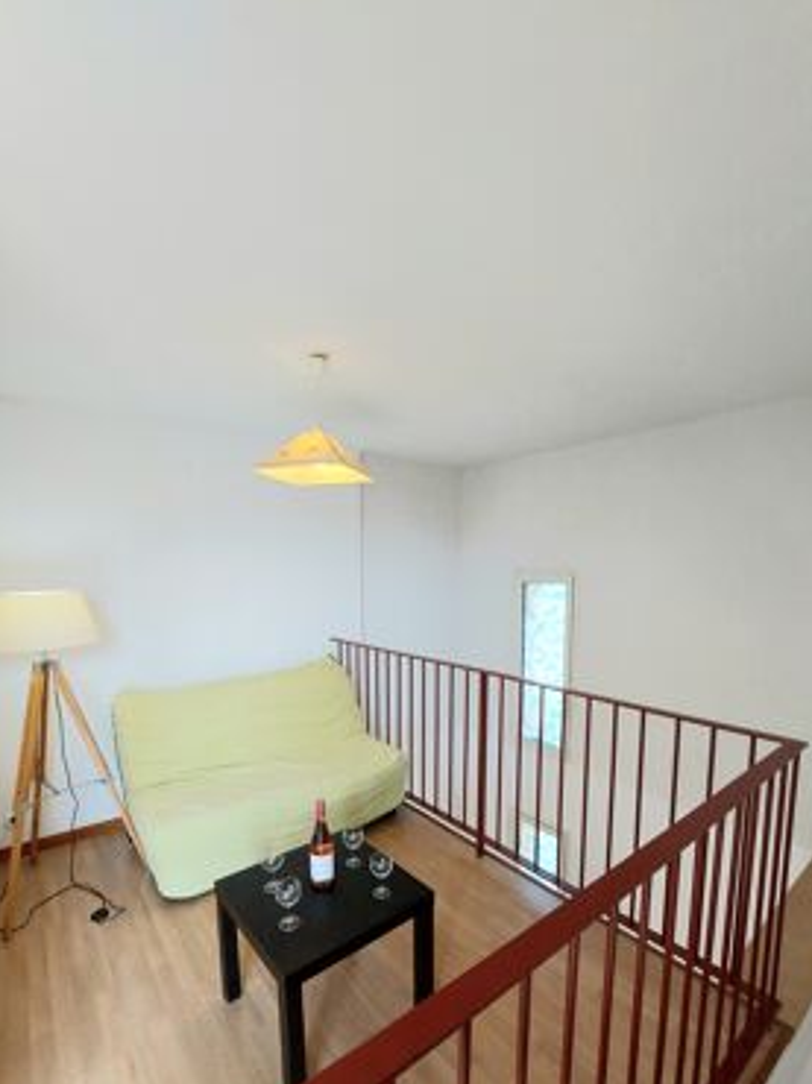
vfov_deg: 97.6
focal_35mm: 15
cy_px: 617
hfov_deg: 81.7
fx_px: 470
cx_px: 416
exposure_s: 1/100
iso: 80
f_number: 2.2
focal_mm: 1.74
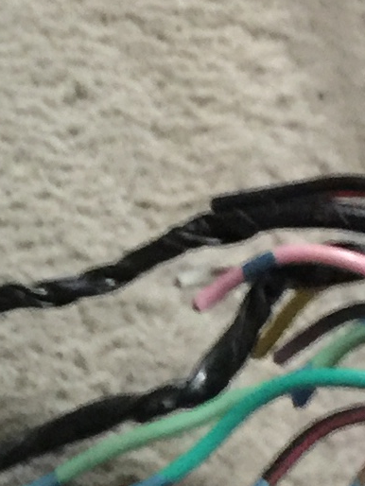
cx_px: -374
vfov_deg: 10.7
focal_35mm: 184
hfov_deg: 7.7
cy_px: 444
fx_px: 2585
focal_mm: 4.15
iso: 160
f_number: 2.2
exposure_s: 1/4
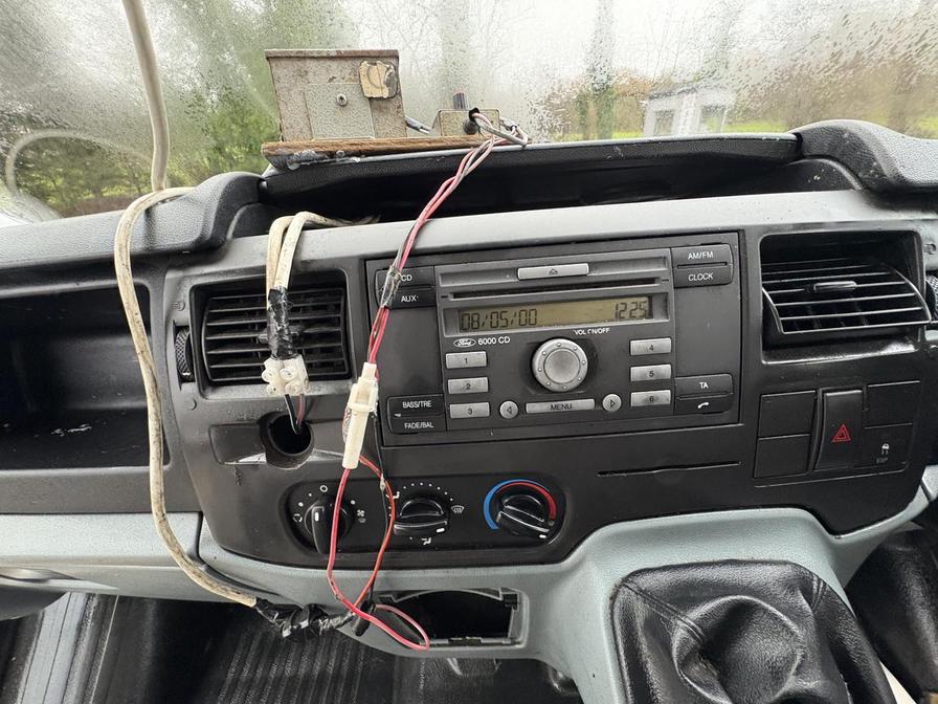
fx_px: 379
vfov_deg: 85.7
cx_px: 469
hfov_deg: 102.1
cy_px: 352
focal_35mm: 14
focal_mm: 2.22
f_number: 2.2
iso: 500
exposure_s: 1/60
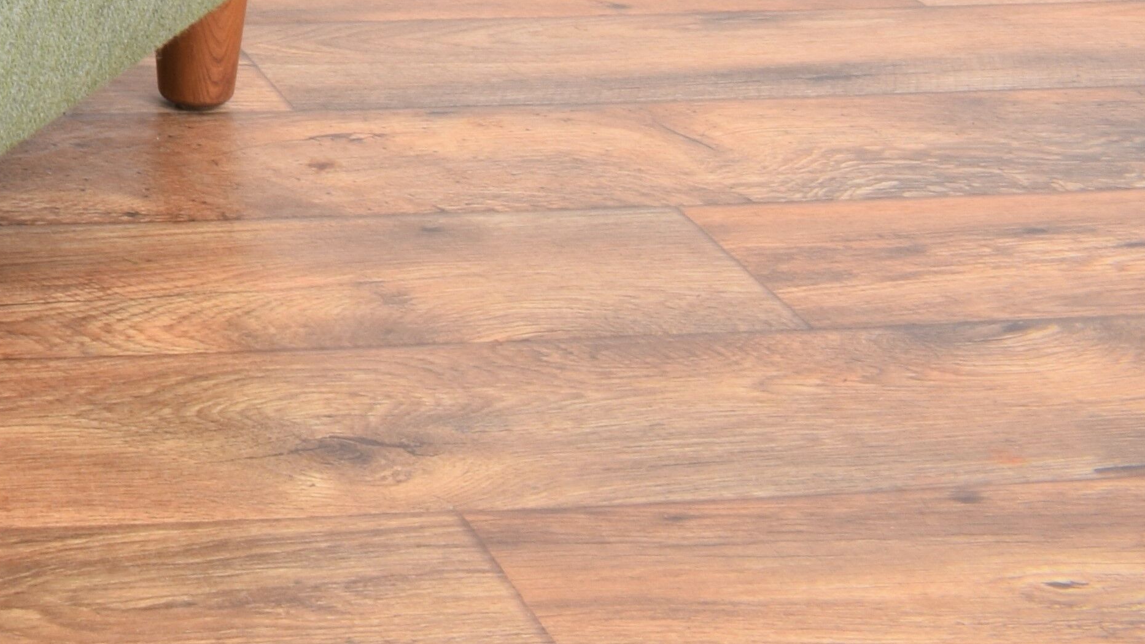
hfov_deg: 20.8
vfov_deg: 12.2
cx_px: -446
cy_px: -512
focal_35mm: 91
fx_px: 2763
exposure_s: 4
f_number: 22
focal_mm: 18
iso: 100
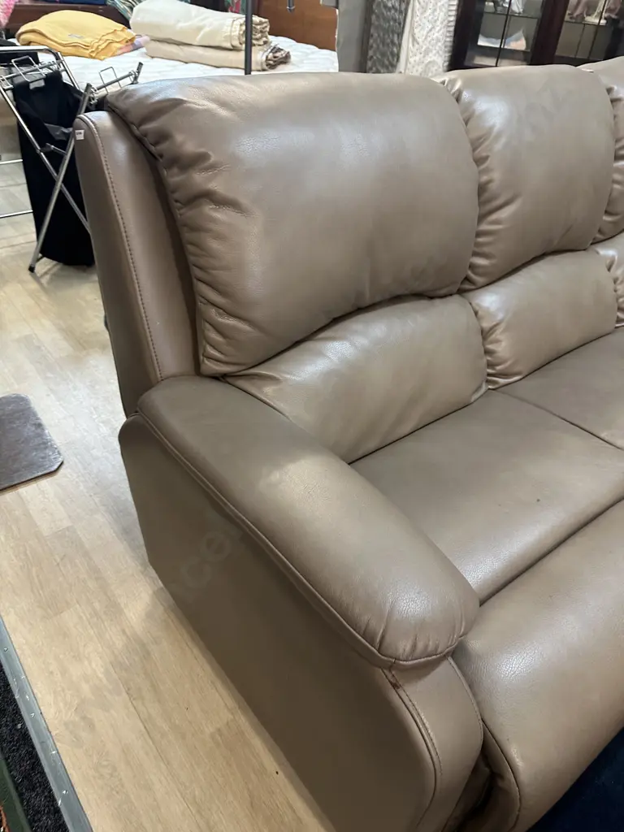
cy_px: 416
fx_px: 577
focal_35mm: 24
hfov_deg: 56.8
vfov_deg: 71.6
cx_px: 312
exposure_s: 1/50
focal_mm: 6.86
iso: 200
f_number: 1.78
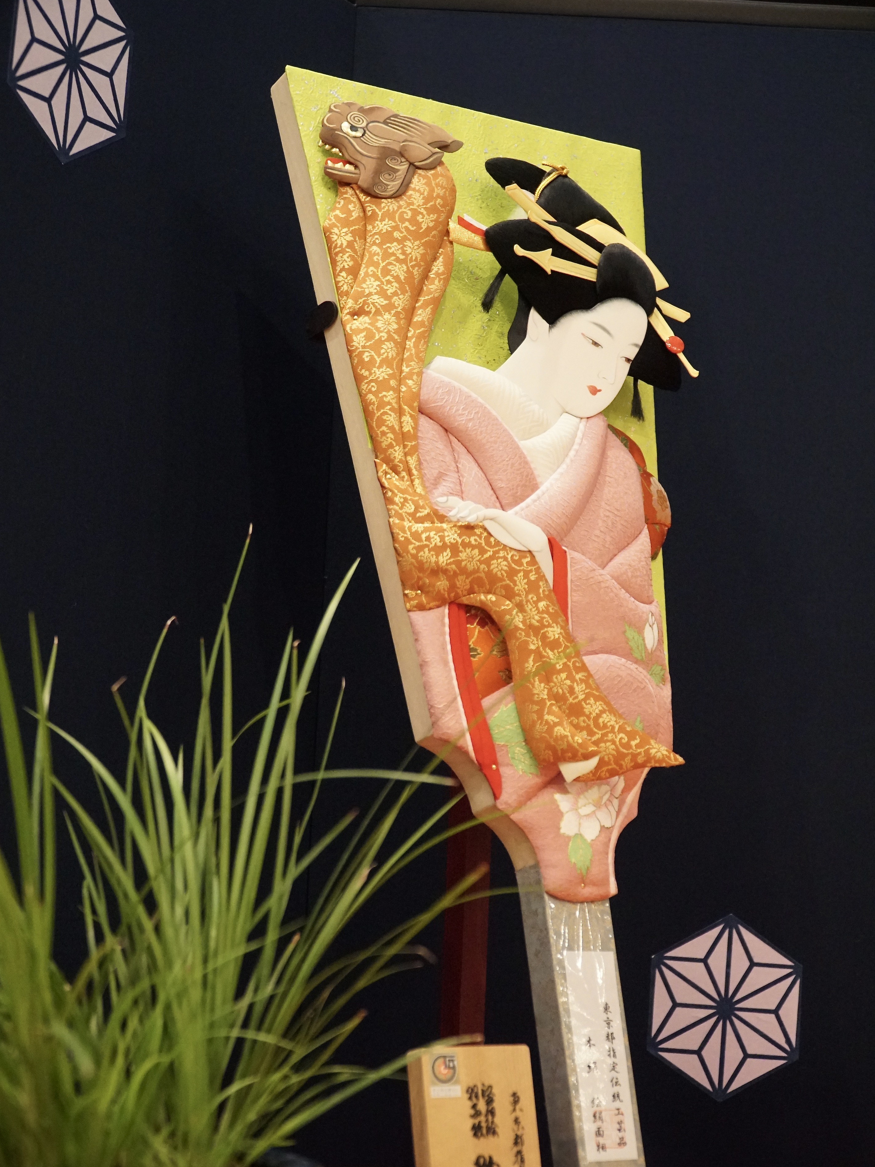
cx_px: 437
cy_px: 610
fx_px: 1805
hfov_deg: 27.3
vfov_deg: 35.8
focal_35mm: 54
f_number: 4
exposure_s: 1/125
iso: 6400
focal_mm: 33
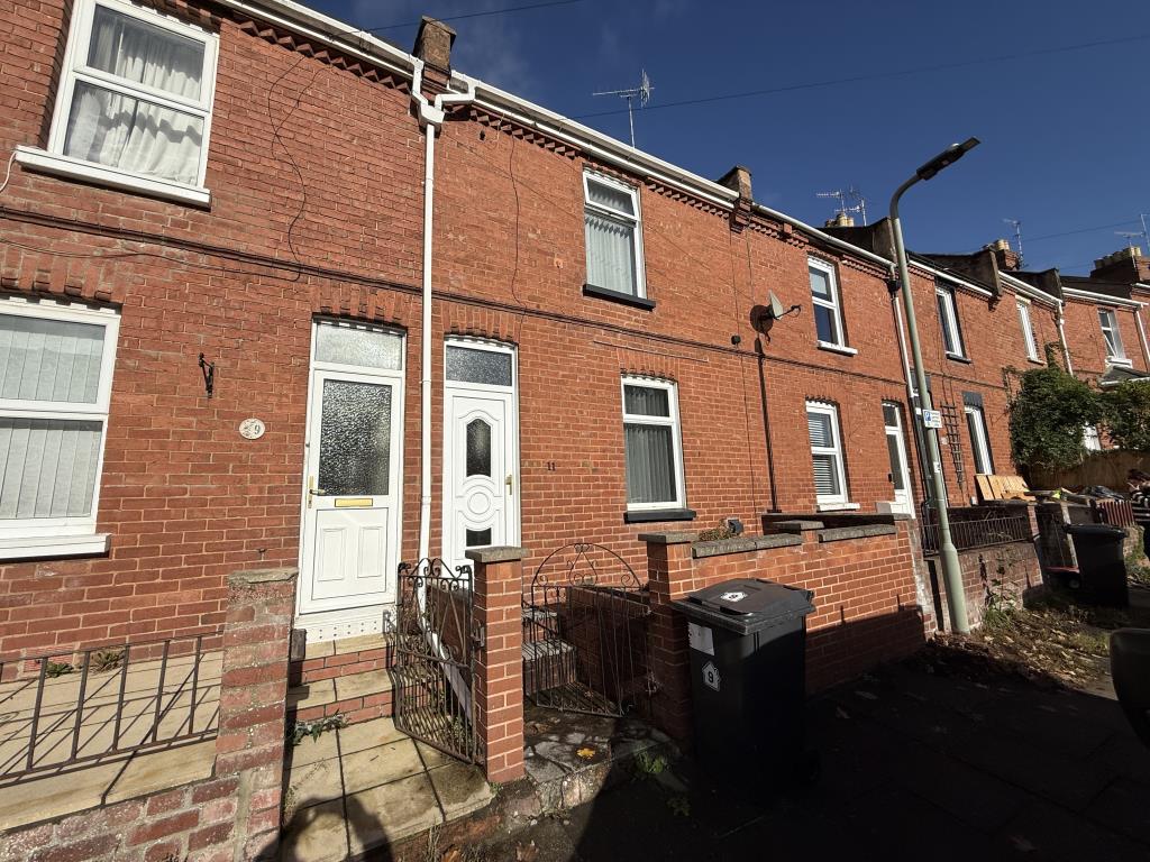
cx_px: 575
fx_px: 465
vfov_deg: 85.7
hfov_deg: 102.1
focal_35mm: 14
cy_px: 431
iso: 50
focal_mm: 2.22
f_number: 2.2
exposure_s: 1/4762
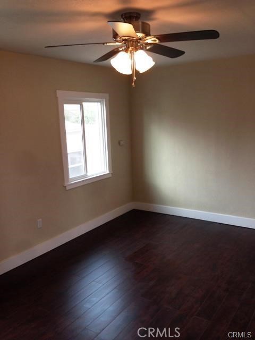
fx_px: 324
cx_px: 128
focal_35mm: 33
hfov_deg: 42.9
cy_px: 170
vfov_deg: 55.4
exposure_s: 1/24
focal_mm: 4.12
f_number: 2.4
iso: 50
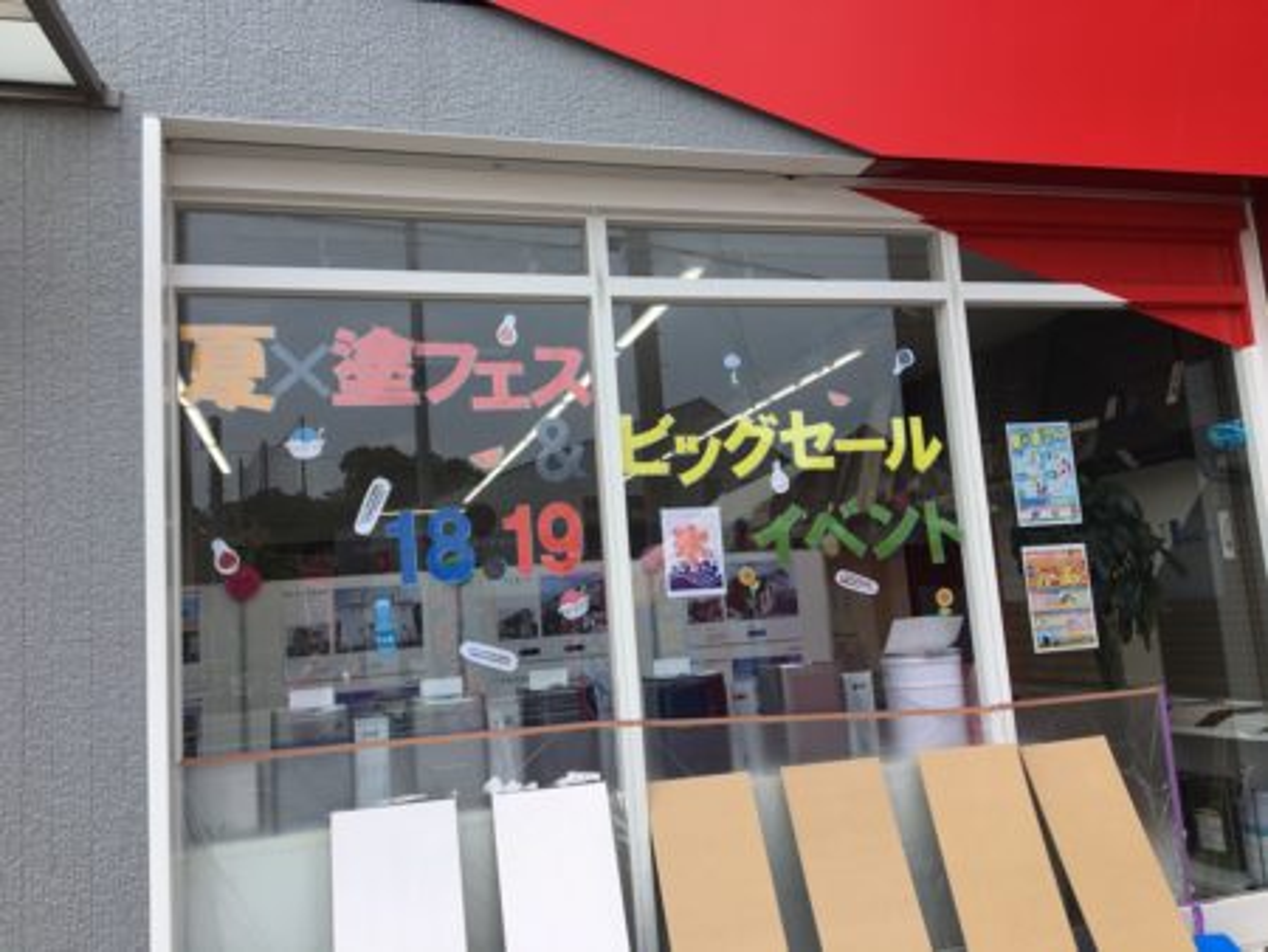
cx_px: 634
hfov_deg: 61.6
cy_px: 476
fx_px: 1063
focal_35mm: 29
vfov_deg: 48.3
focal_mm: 4.15
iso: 25
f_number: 2.2
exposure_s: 1/1166
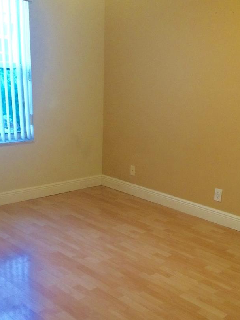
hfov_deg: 33.5
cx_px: 143
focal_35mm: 43
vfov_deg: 43.4
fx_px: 397
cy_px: 205
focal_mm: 4.15
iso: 250
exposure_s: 1/30
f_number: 2.2
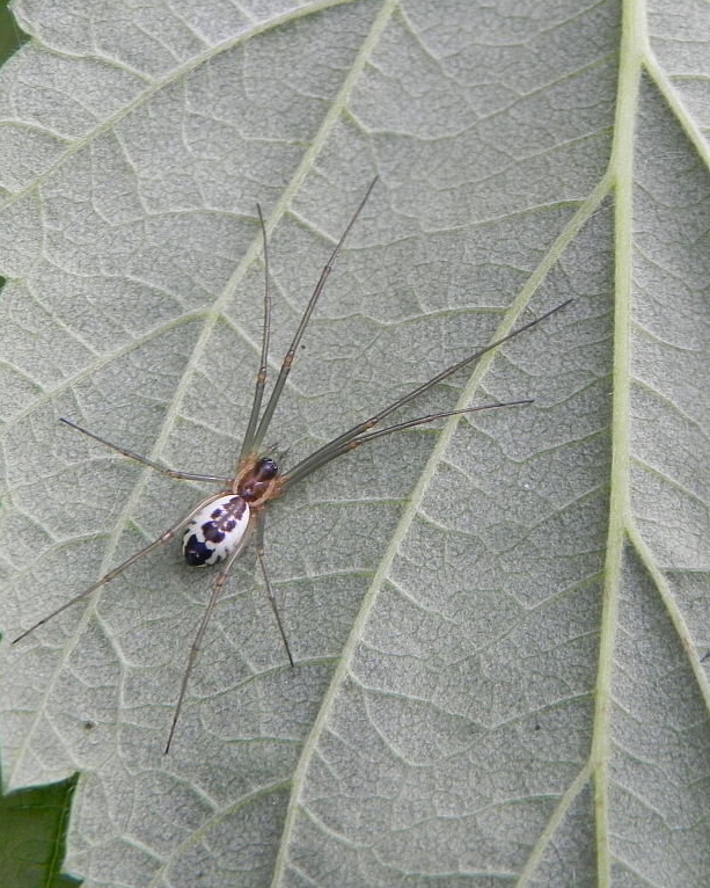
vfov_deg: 15.5
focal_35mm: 124
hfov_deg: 12.4
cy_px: 444
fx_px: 3256
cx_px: 328
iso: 160
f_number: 4
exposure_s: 1/76.7
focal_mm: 16.9
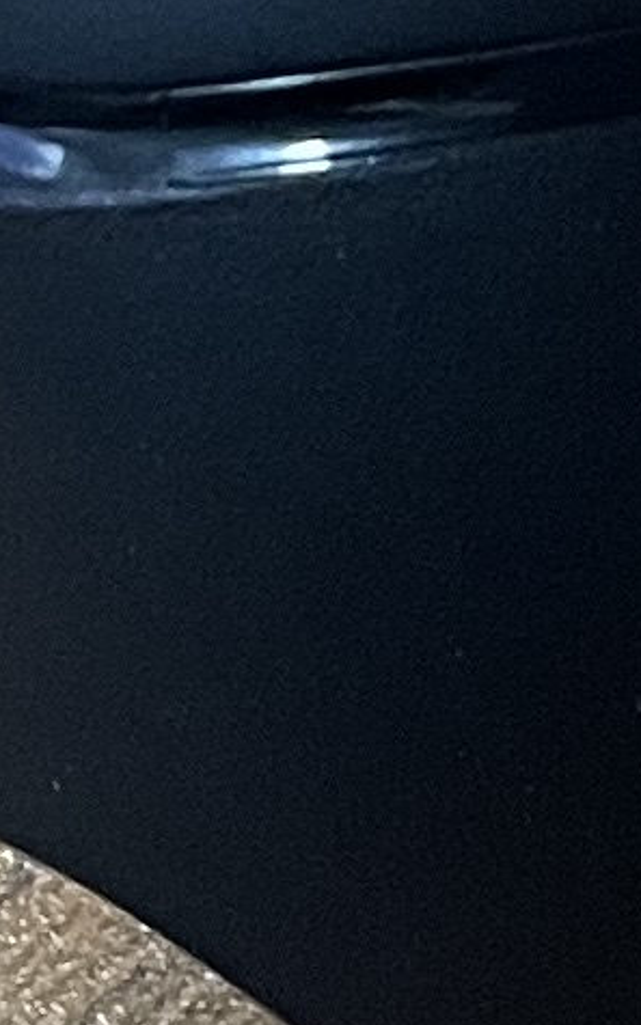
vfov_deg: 8.1
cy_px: -1605
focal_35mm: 234
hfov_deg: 5.6
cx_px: 65
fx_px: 6539
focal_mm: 4.2
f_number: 1.6
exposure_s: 1/58
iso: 200
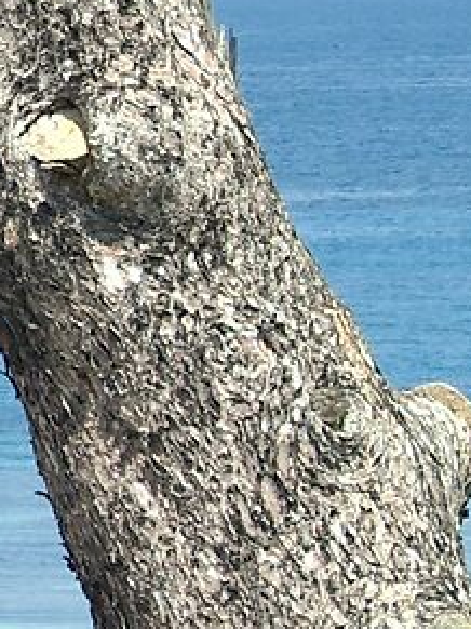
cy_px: -201
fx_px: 9712
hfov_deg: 2.7
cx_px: -992
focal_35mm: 535
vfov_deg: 3.7
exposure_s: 1/400
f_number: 10
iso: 200
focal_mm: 45
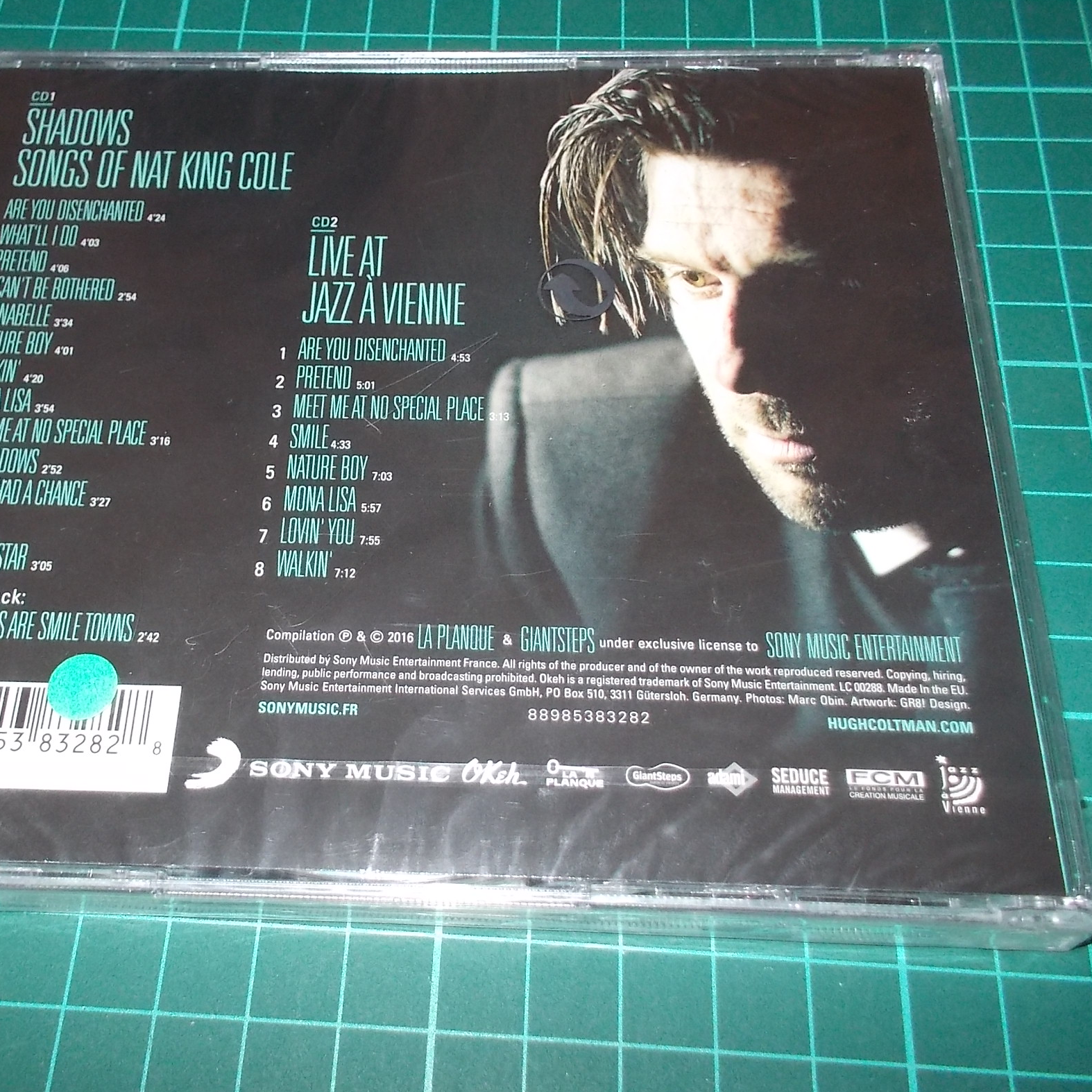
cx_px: 420
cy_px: 543
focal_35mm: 37
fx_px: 1321
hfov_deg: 44.6
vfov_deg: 44.9
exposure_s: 1/30
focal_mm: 4.1
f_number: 3.3
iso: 200
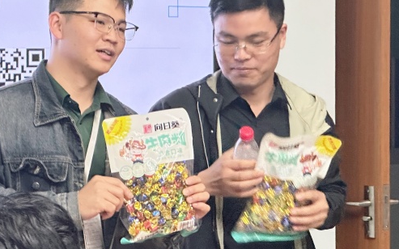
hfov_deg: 14.0
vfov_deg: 8.8
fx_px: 1620
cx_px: 83
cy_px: 77
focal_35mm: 149
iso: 640
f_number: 2.8
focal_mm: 9
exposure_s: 1/50
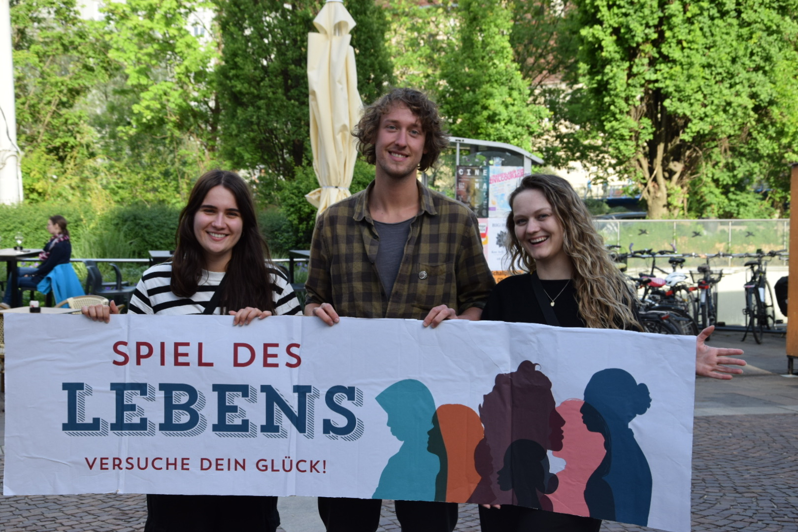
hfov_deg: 31.9
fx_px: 1396
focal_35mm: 63
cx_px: 399
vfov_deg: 21.6
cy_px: 266
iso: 400
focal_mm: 42
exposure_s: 1/200
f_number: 8
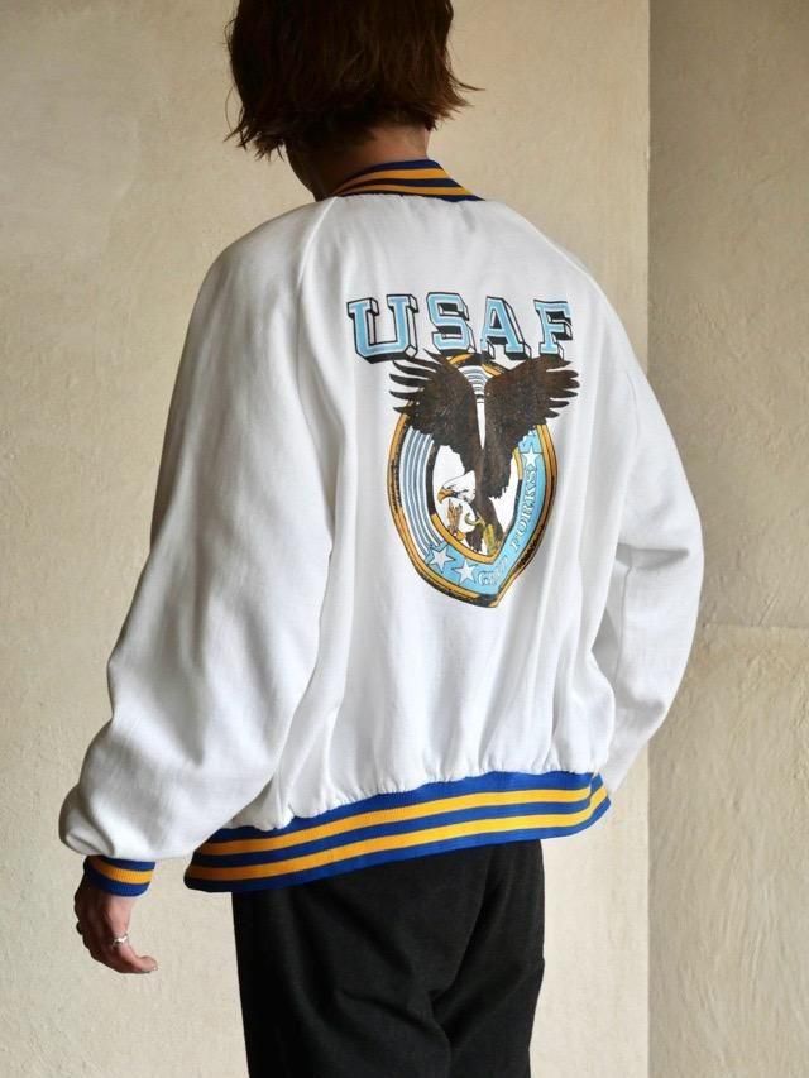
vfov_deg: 19.6
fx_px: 3115
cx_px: 404
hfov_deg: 14.8
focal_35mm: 100
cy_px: 539
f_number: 3.9
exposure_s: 1/125
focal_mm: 50
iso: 1000
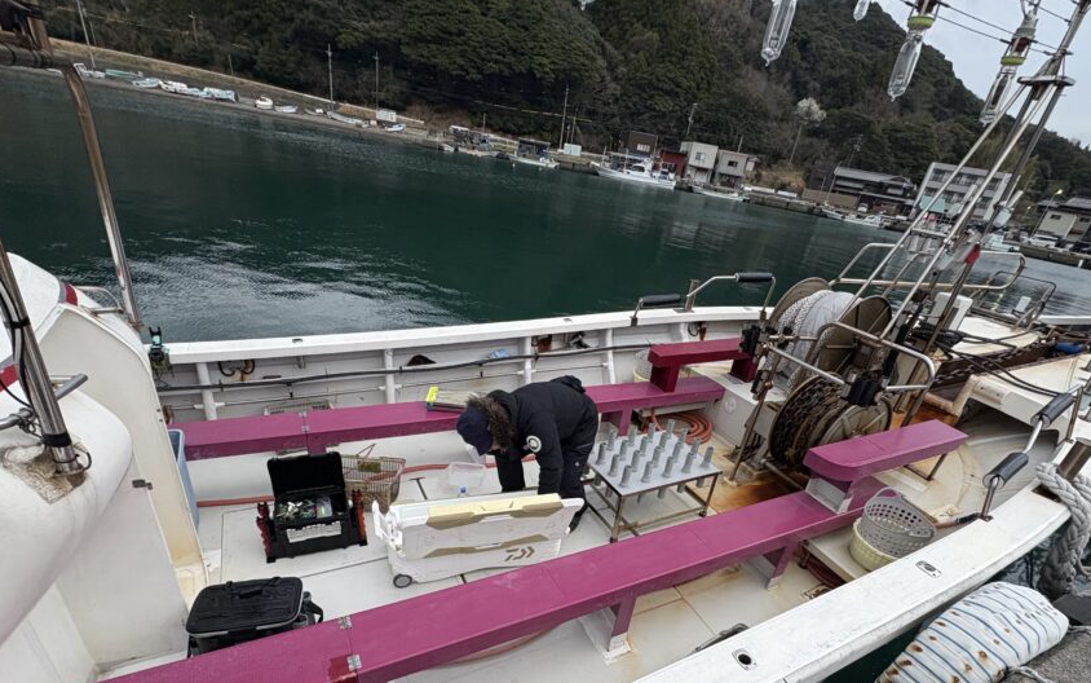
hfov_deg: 91.0
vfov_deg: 63.1
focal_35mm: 18
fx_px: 535
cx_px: 571
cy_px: 464
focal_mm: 2.22
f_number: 2.2
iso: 250
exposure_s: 1/87
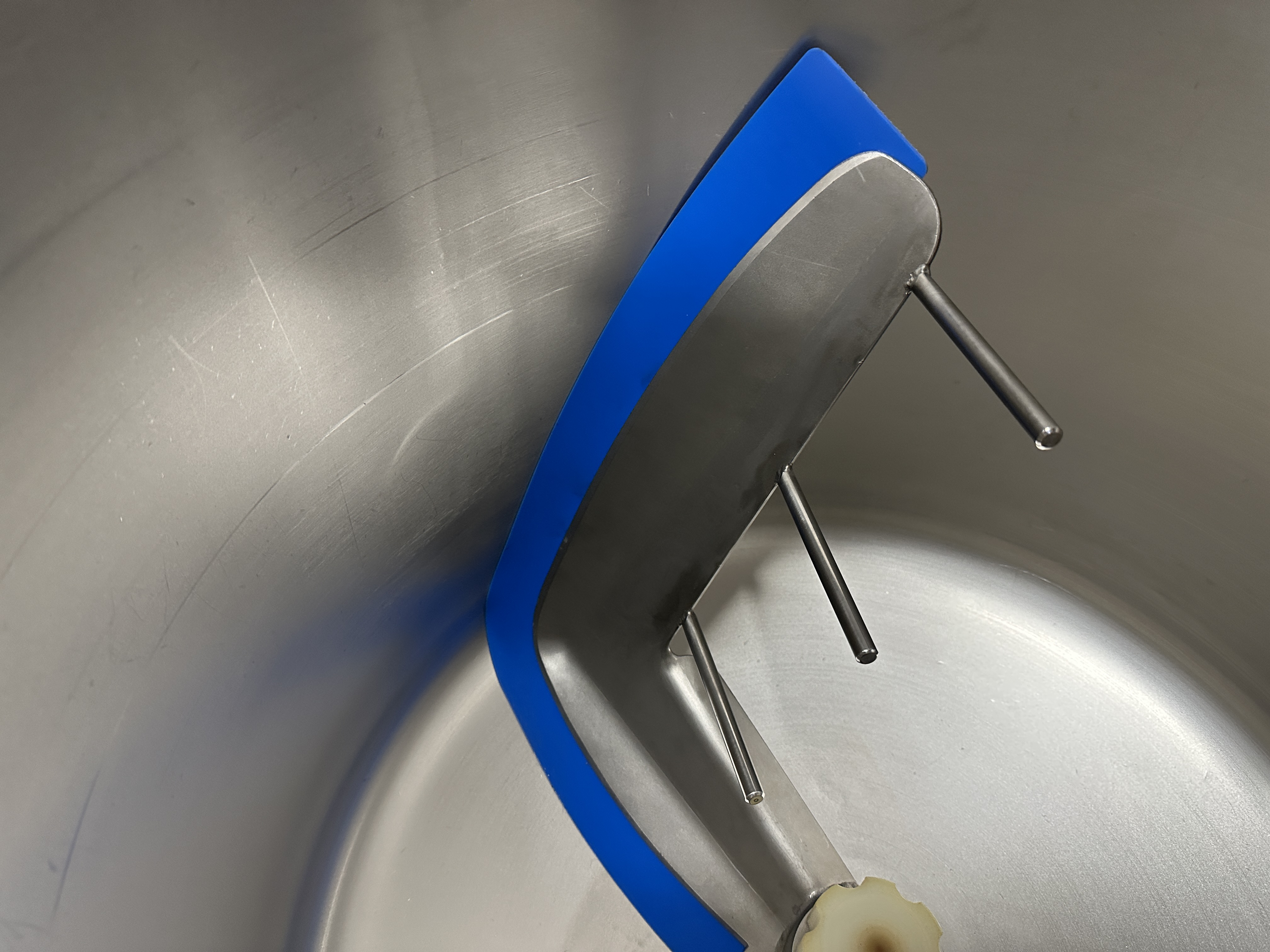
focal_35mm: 24
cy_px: 476
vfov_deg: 56.8
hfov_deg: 71.6
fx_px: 881
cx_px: 635
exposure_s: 1/50
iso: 500
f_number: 1.78
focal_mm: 6.86
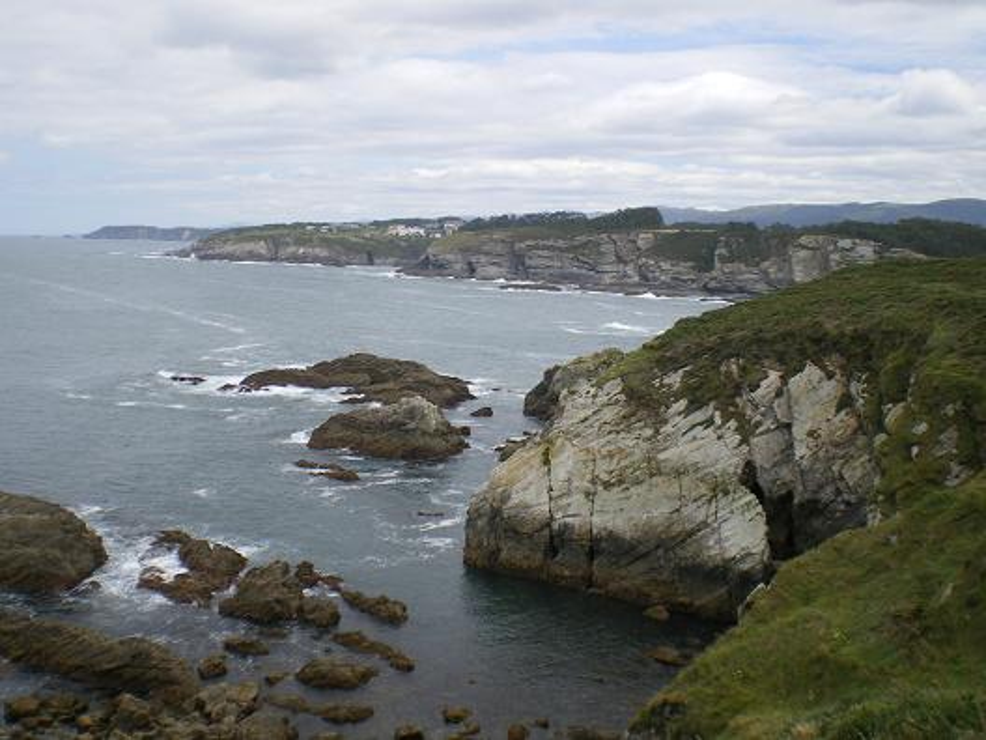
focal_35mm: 38
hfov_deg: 49.0
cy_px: 370
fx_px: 1082
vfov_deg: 37.7
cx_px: 493
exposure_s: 1/320
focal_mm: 6.3
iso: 64
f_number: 4.6
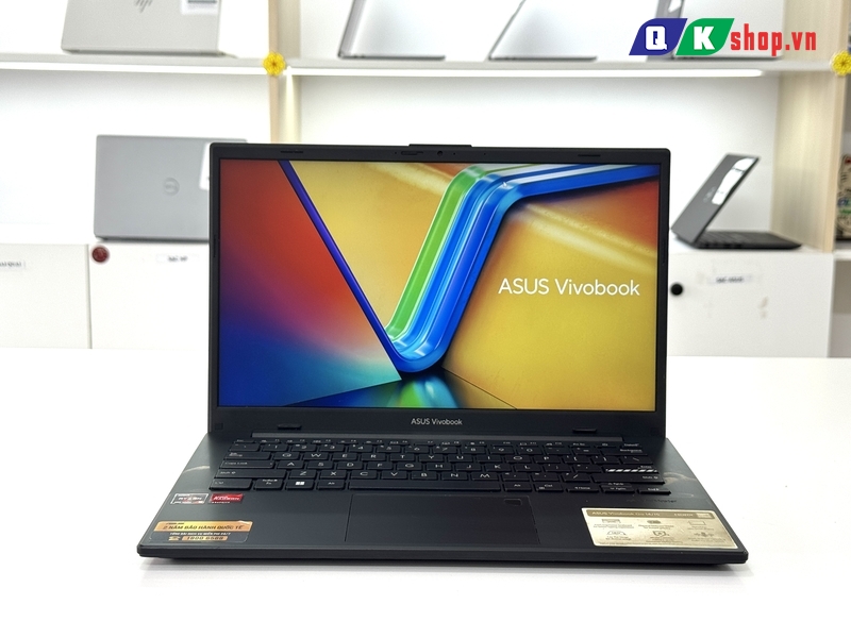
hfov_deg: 39.7
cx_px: 426
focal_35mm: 48
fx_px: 1180
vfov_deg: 30.3
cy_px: 319
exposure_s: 1/125
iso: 64
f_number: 1.78
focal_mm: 6.76
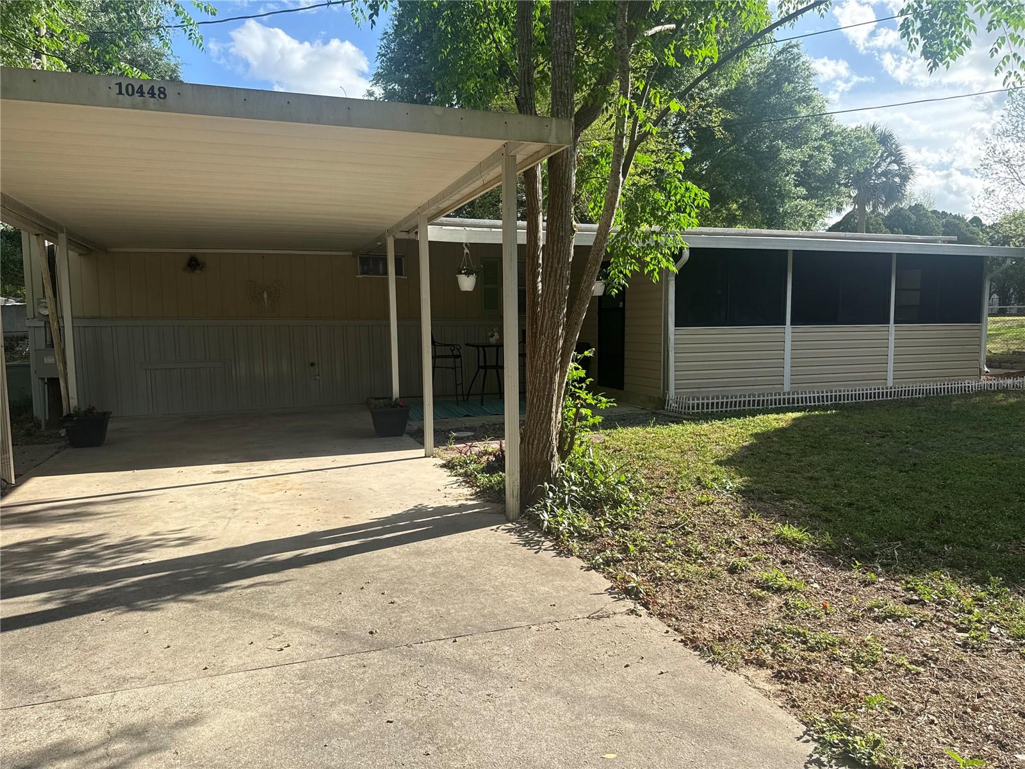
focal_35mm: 24
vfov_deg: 56.8
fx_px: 711
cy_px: 384
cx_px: 512
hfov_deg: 71.6
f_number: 1.78
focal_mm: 6.76
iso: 100
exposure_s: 1/2801
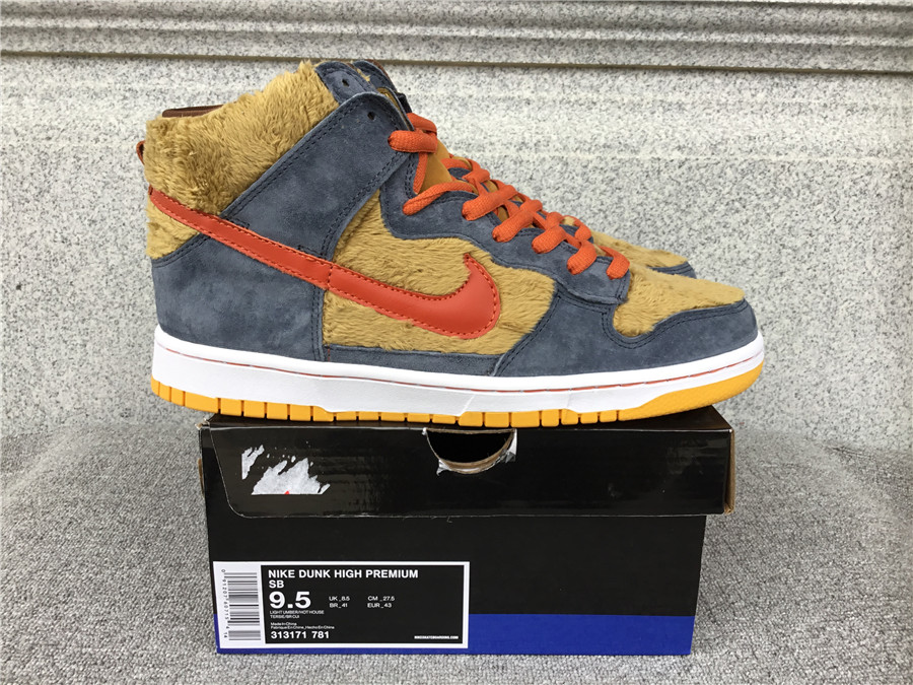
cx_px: 456
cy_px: 342
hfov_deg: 58.4
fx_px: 818
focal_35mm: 31
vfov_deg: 45.4
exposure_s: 1/50
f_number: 2.4
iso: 25
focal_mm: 3.3
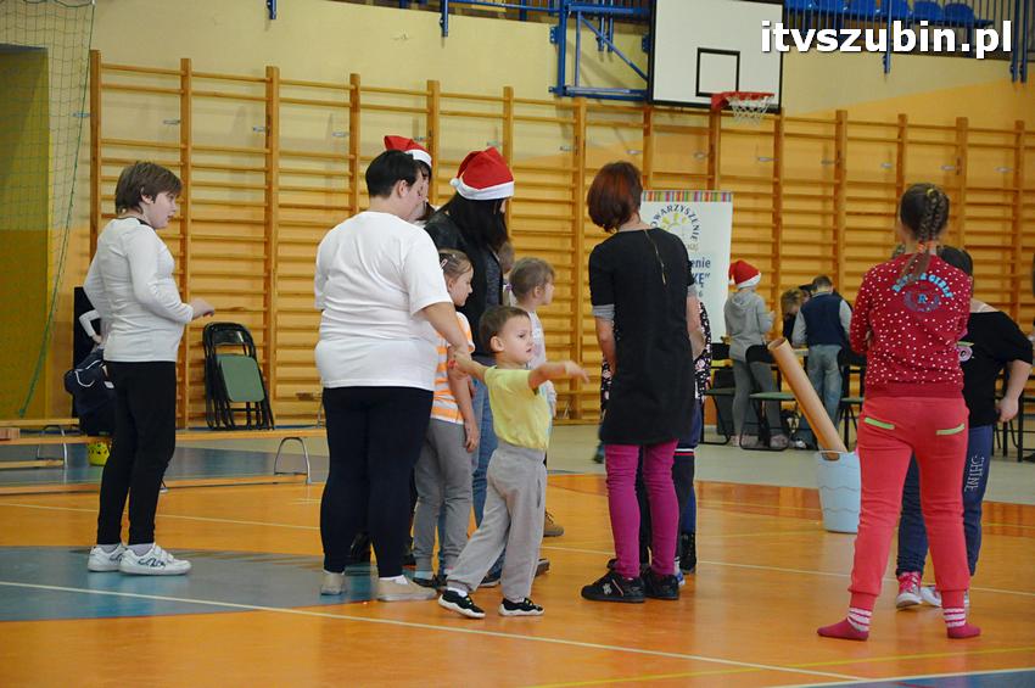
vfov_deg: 11.4
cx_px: 518
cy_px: 344
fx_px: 3447
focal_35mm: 120
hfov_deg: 17.1
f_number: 5.6
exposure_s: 1/100
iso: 3200
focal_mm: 80
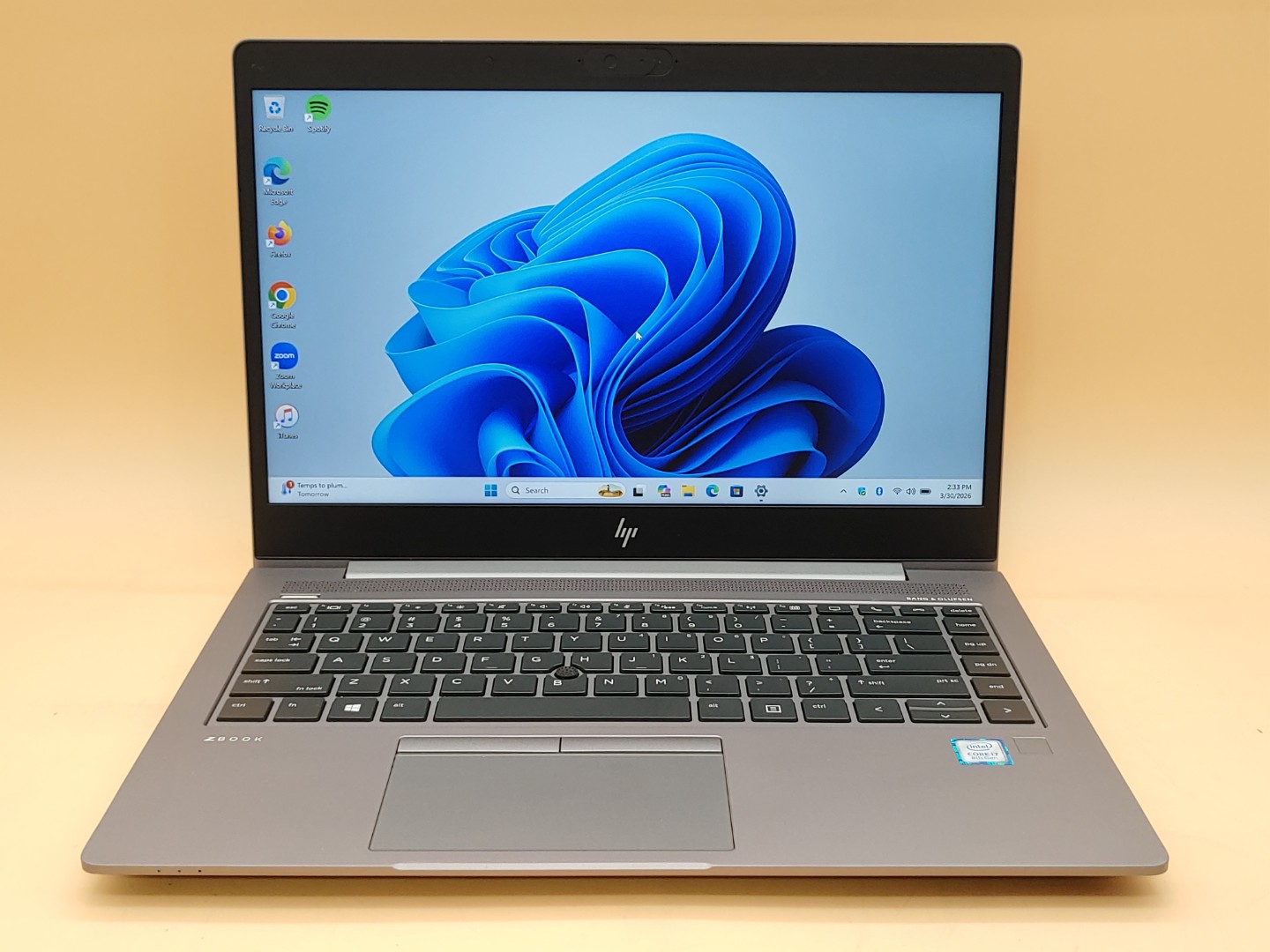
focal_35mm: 41
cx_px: 635
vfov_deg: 35.1
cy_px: 476
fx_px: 1504
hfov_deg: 45.8
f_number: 1.8
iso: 50
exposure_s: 1/60
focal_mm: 4.36
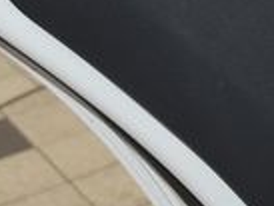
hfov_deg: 11.2
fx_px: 1283
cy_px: -67
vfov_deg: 9.0
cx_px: 520
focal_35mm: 162
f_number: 3.8
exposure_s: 1/60
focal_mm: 24
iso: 800
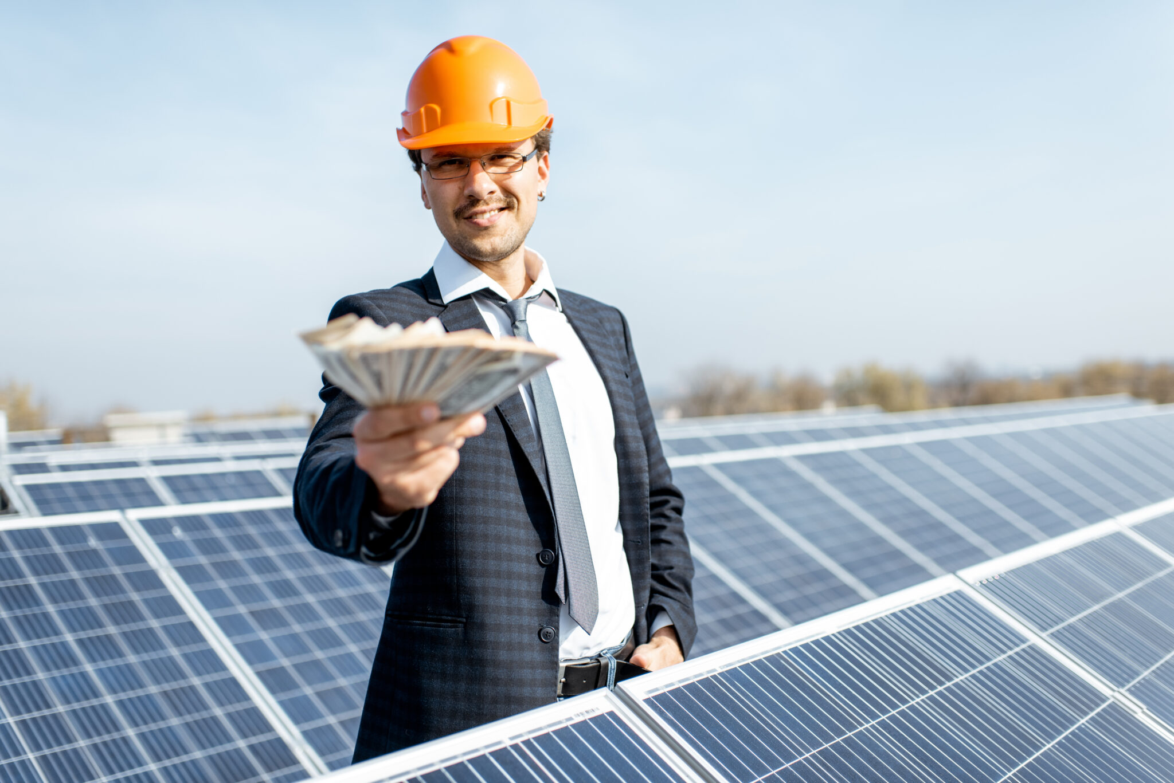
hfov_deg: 54.4
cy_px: 392
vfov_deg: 37.9
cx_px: 587
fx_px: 1142
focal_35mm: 35
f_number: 2.2
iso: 200
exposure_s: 1/4000
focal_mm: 35
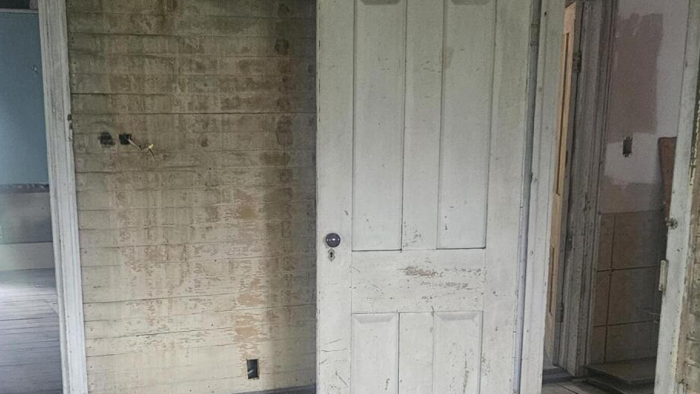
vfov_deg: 21.4
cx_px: 302
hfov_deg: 37.8
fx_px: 1021
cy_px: 346
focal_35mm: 55
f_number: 1.8
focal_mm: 5.4
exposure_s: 1/30
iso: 500
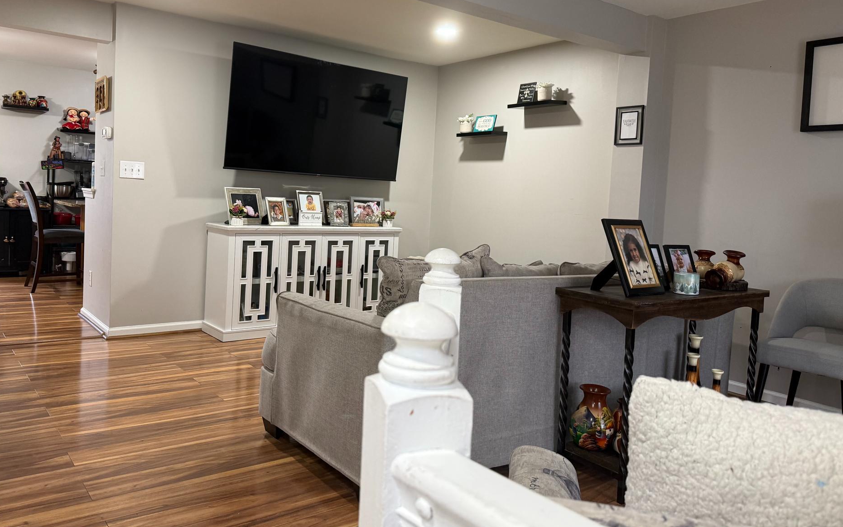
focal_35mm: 28
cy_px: 221
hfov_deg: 66.4
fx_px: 643
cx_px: 394
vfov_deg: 44.4
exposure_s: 1/60
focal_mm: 6.76
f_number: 1.78
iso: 250
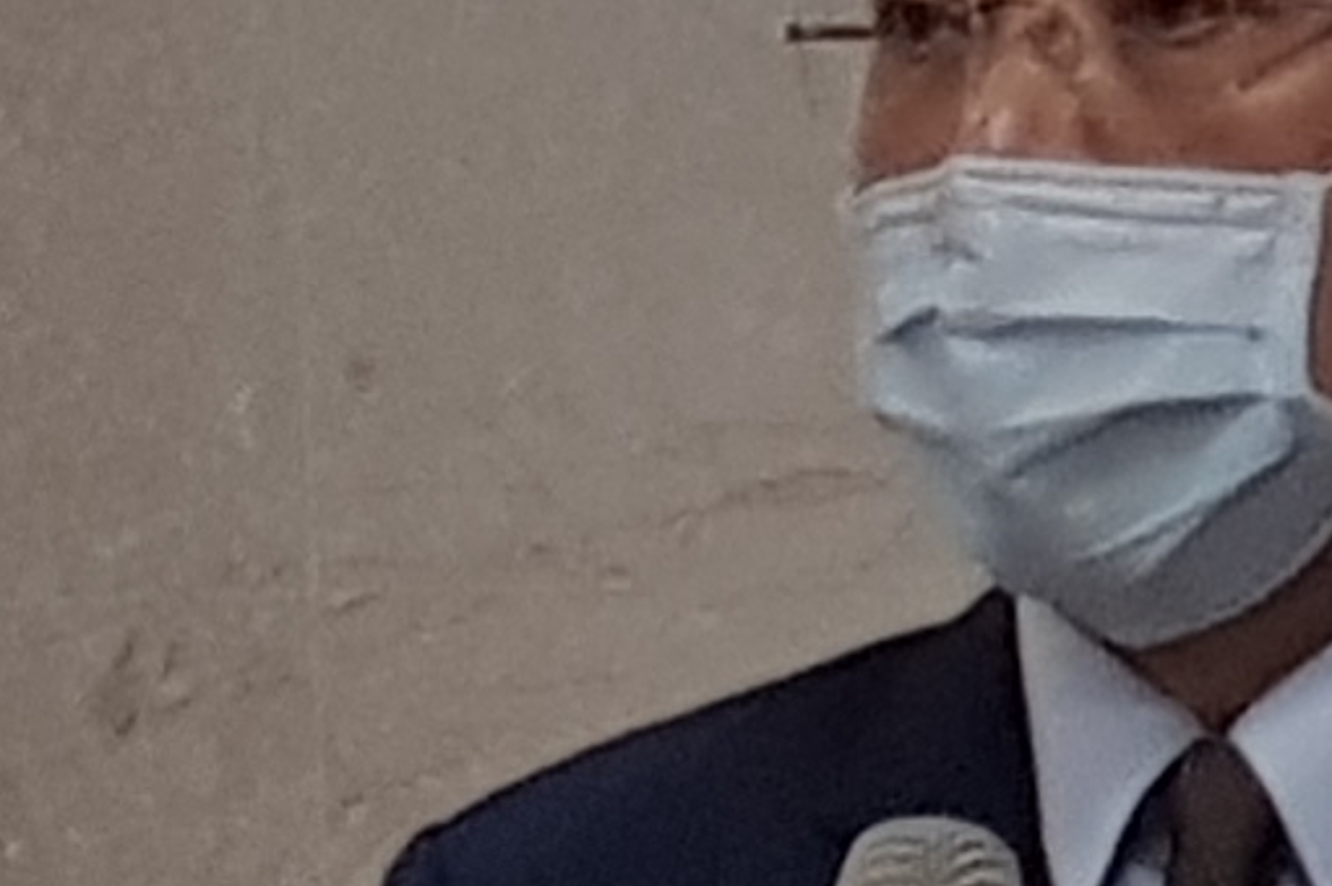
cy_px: 1889
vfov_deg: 3.2
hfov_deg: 4.8
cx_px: -1288
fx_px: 15788
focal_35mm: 427
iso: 64
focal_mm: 6
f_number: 2.4
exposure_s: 1/30
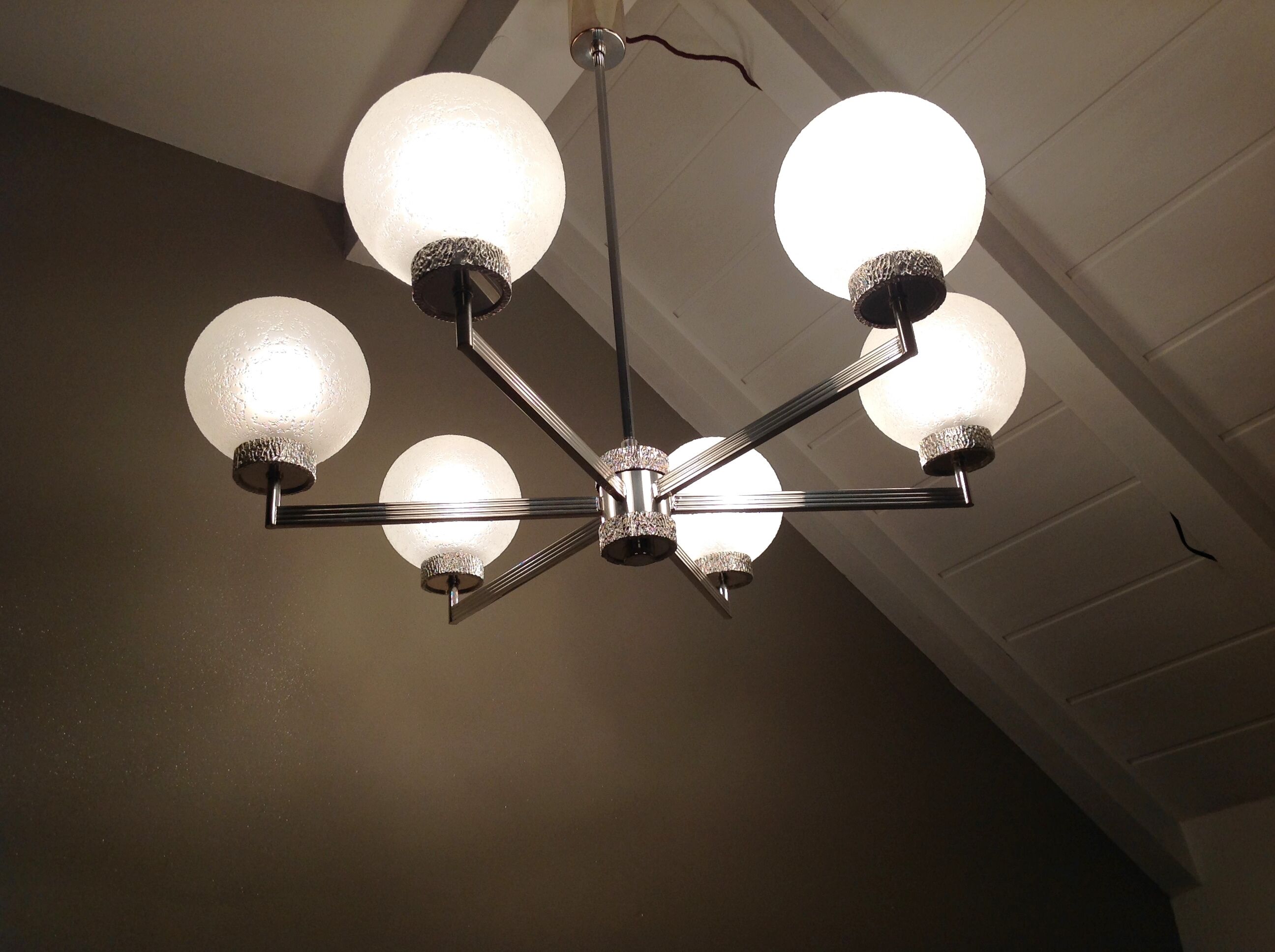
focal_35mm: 35
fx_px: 1287
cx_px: 638
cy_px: 476
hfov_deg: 52.7
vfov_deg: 40.6
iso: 50
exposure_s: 1/113
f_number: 2.4
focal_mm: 4.28
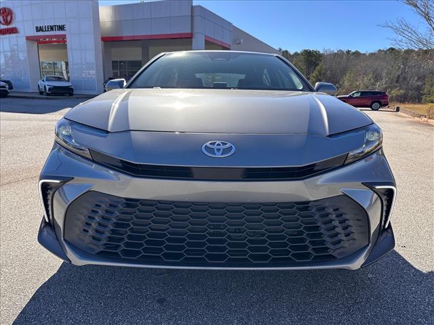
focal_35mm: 24
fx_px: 301
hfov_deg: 71.6
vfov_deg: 56.8
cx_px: 217
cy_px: 162
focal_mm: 6.86
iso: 80
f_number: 1.78
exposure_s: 1/2155
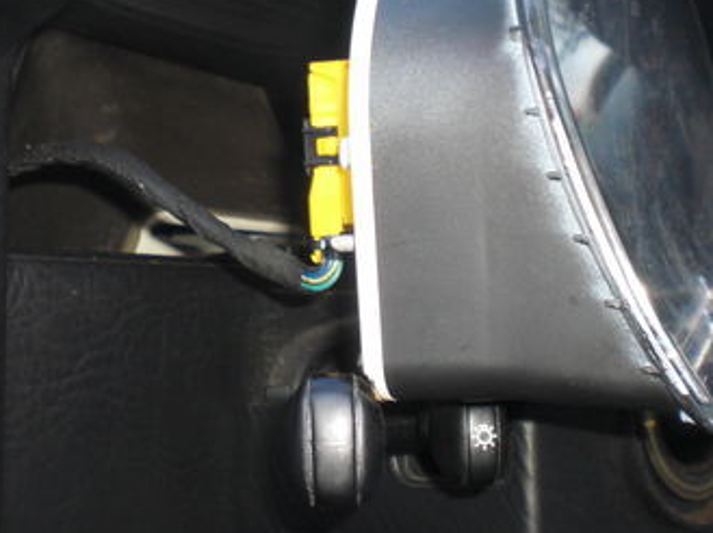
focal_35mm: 74
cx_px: 267
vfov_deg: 19.8
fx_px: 1523
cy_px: 160
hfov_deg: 26.3
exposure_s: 1/60
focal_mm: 6.3
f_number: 3.1
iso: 100
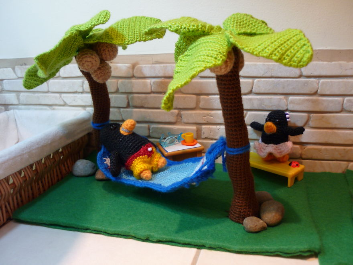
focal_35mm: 33
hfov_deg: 55.4
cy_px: 132
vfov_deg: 42.9
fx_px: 337
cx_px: 176
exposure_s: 1/8
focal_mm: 5.5
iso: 80
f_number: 2.8
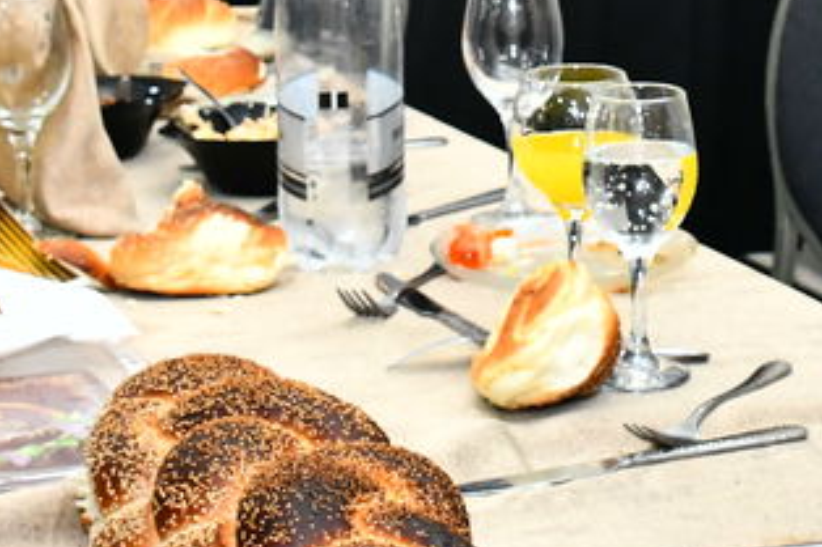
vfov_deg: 10.7
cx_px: 775
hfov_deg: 16.1
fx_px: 2853
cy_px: -182
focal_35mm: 125
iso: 2000
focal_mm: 28
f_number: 5.6
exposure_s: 1/160
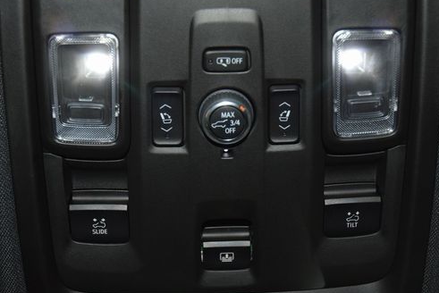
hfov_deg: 35.2
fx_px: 691
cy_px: 164
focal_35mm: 57
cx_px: 229
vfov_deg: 23.9
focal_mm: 29
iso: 800
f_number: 3.8
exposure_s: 1/100
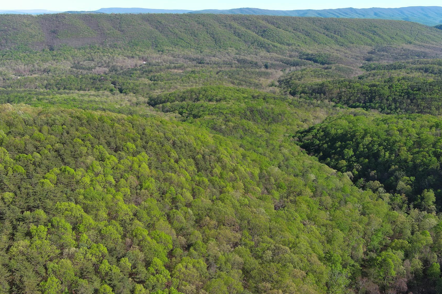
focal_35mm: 35
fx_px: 430
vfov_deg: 37.8
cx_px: 239
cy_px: 143
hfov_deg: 54.4
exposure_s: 1/704
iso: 100
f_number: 2.8
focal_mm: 10.57
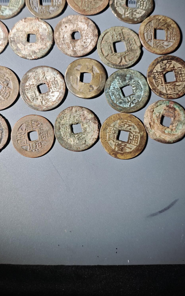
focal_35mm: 32
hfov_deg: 39.1
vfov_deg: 59.3
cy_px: 122
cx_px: 67
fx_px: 258
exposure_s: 1/104
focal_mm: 5.85
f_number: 1.63
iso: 80
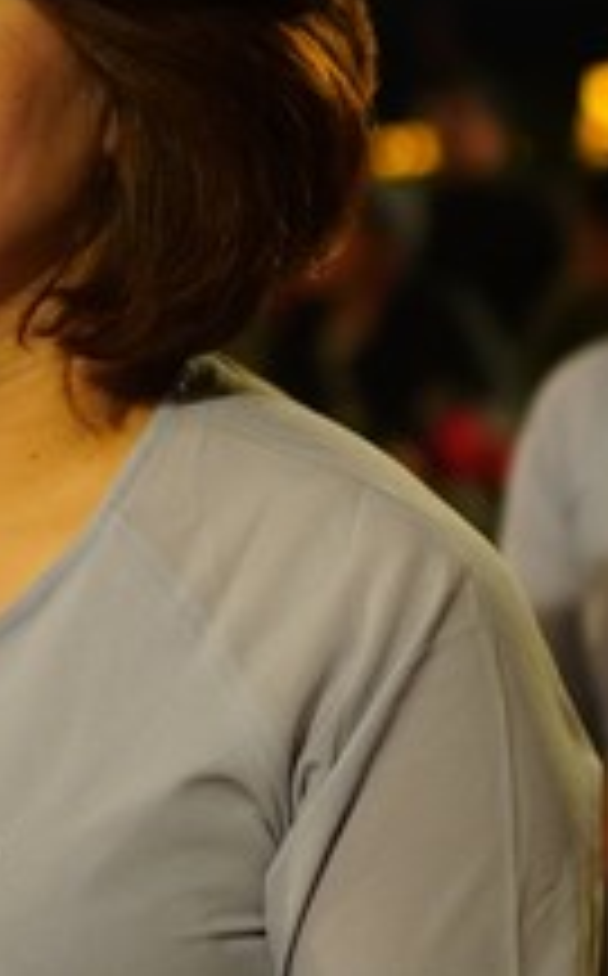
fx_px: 4270
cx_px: 14
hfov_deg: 8.1
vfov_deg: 13.0
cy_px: 353
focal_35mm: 161
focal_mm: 35
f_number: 1.8
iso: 1000
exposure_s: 1/50
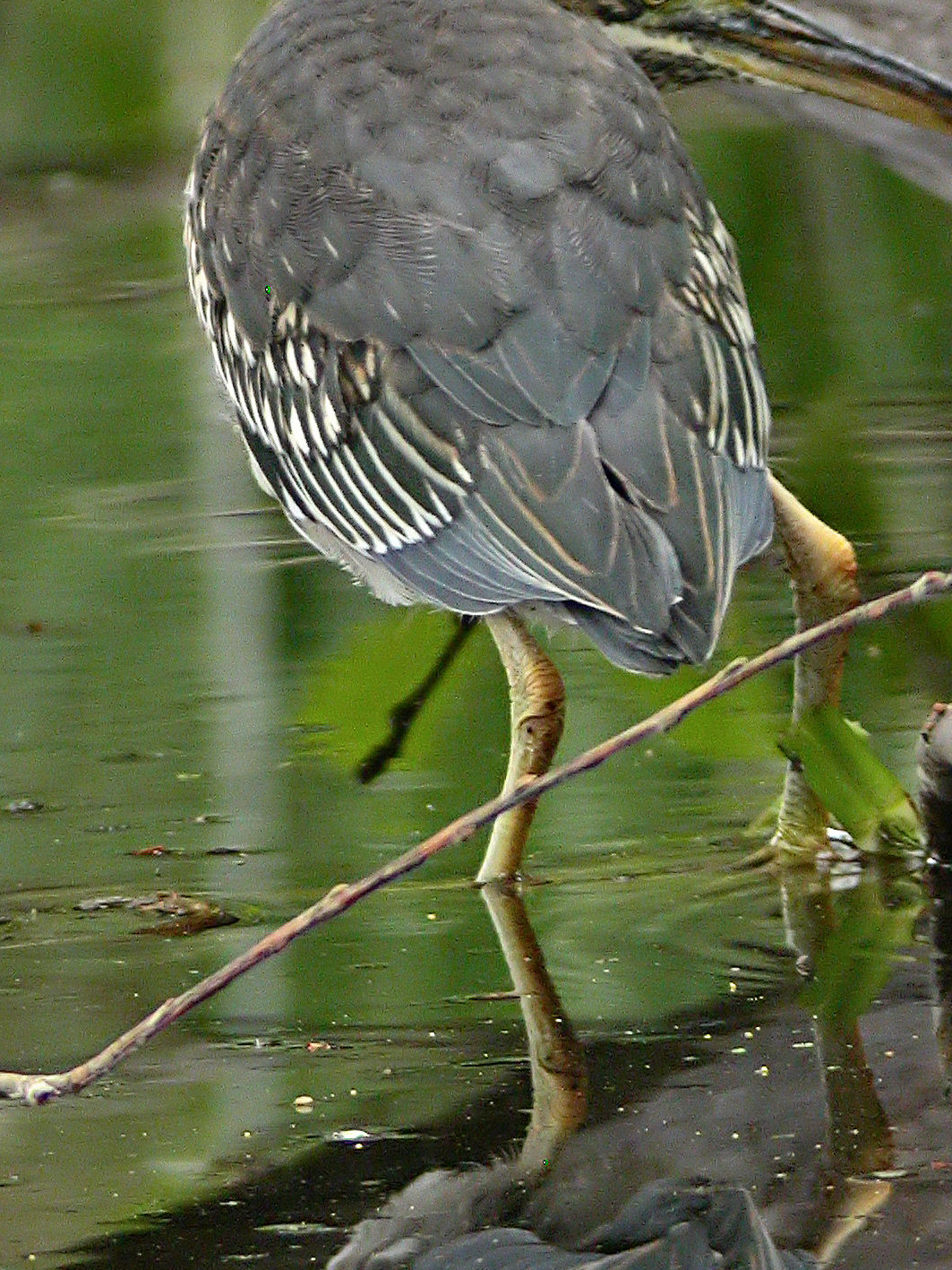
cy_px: 563
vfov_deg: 10.6
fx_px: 6819
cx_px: 320
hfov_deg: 8.0
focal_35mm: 186
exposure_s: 1/60
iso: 200
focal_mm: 24
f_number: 4.3
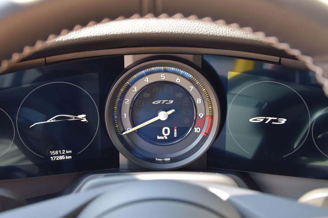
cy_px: 109
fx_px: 478
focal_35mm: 52
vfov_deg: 25.7
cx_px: 164
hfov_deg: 37.9
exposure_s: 1/80
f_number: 4.5
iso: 400
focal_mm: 35
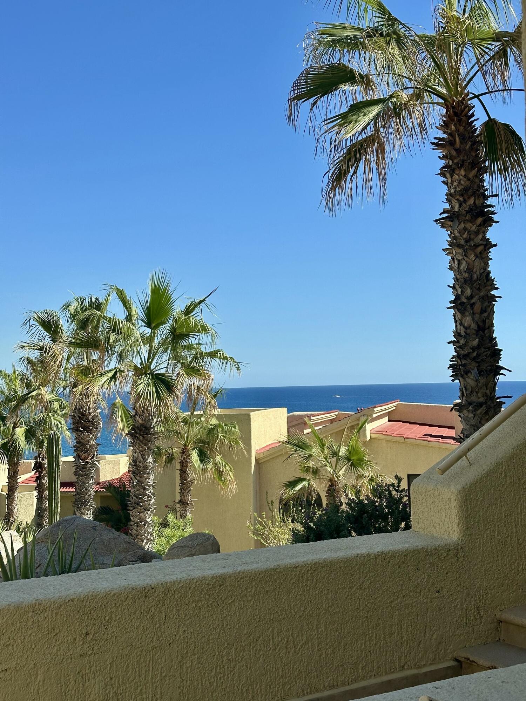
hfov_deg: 30.3
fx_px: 972
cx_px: 263
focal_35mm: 48
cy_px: 350
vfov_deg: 39.7
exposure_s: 1/4566
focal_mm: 6.86
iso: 64
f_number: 1.78
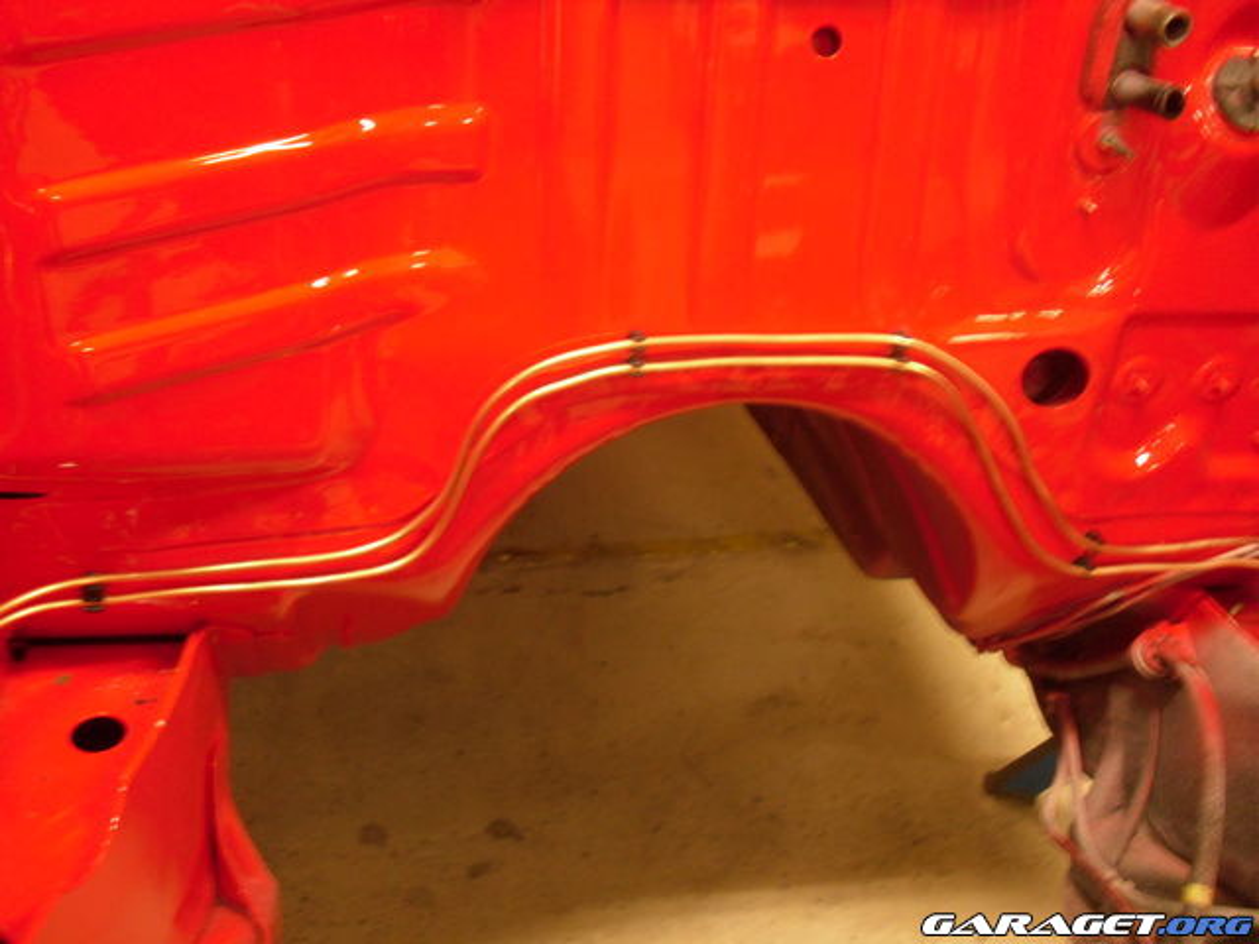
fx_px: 1273
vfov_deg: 40.7
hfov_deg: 52.6
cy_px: 472
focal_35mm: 35
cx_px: 630
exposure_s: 1/7
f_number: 3
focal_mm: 6.3
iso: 400
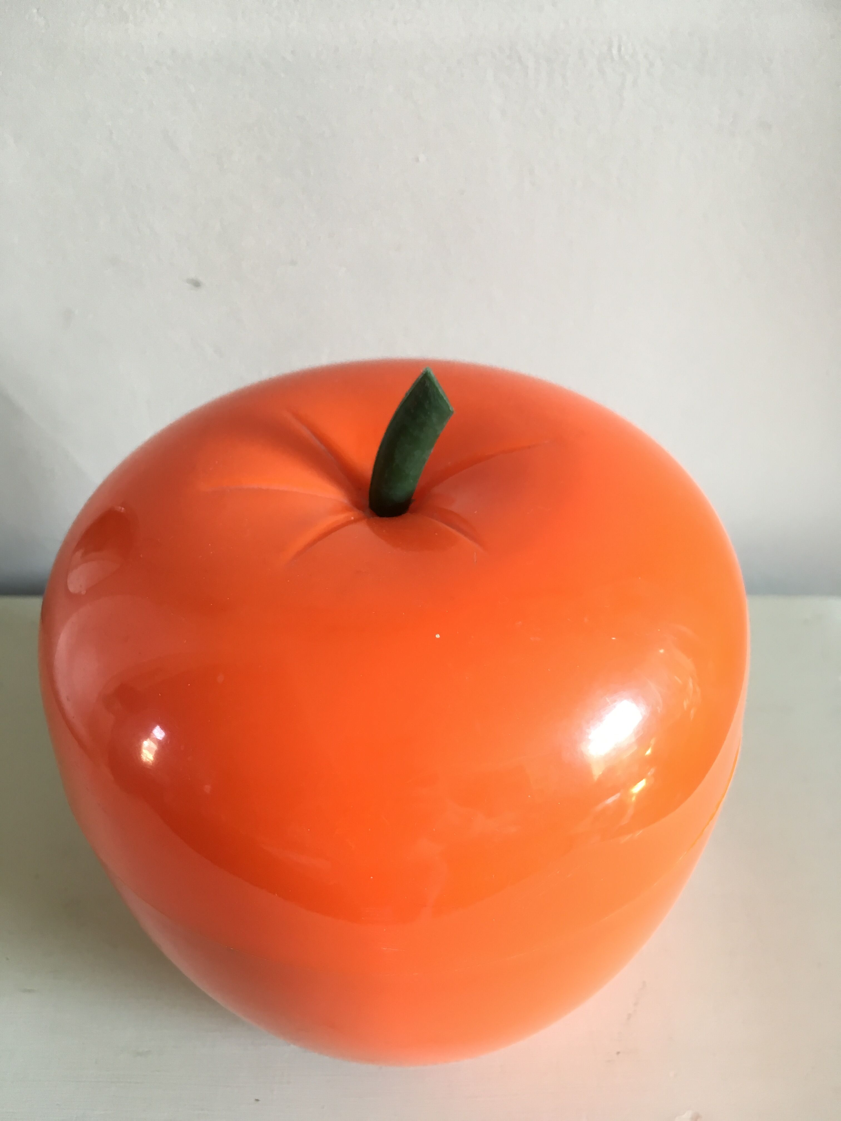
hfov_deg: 48.2
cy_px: 560
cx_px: 420
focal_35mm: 29
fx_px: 939
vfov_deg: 61.7
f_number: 2.2
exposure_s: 1/33
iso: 64
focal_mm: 4.15
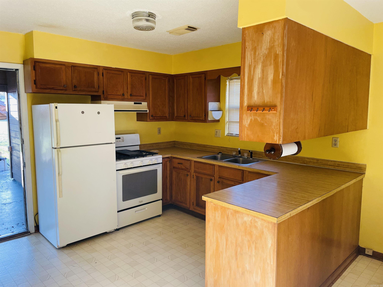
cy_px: 144
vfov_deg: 53.1
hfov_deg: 67.3
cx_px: 192
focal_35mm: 26
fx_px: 288
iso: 125
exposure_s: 1/119
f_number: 1.6
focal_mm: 4.2
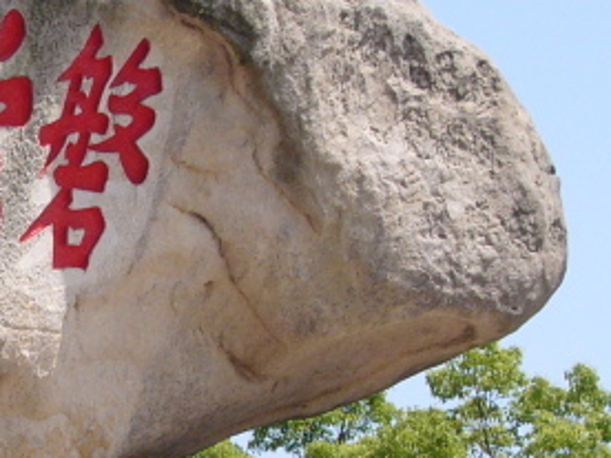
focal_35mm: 156
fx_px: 2754
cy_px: 509
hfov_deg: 12.4
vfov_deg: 9.4
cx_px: -93
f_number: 7.1
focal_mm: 6.9
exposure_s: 1/200
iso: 80
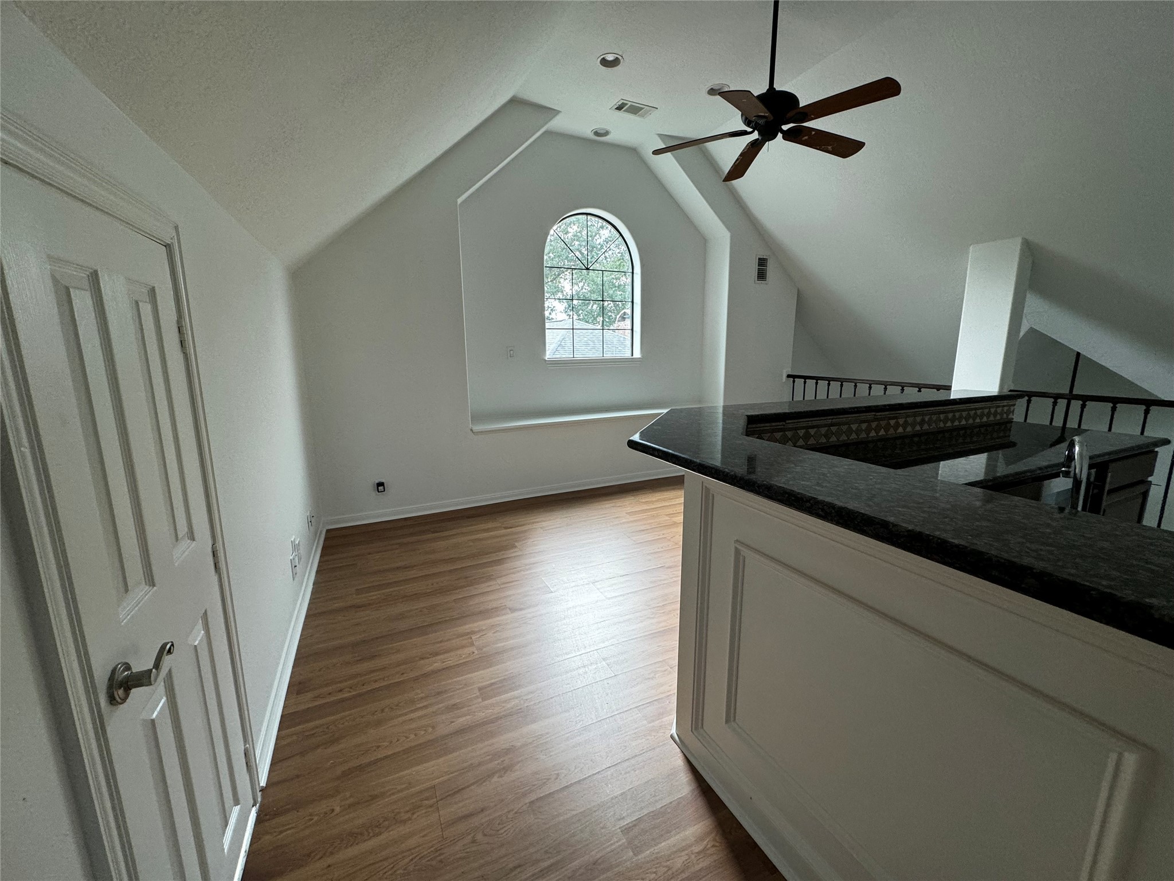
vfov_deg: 85.7
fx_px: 475
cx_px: 587
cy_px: 440
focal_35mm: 14
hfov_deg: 102.1
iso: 160
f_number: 2.2
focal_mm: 2.22
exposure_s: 1/120
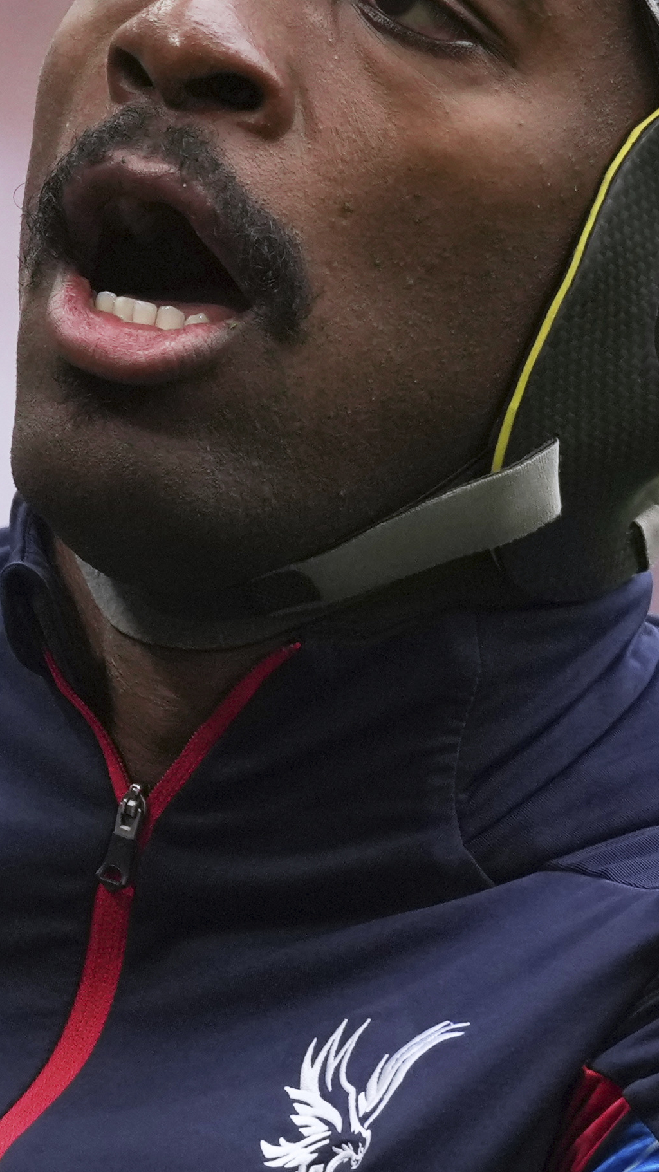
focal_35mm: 2908
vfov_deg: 0.7
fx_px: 90358
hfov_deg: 0.4
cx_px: 23
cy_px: 613
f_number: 4
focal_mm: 600
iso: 1600
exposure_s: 1/2000
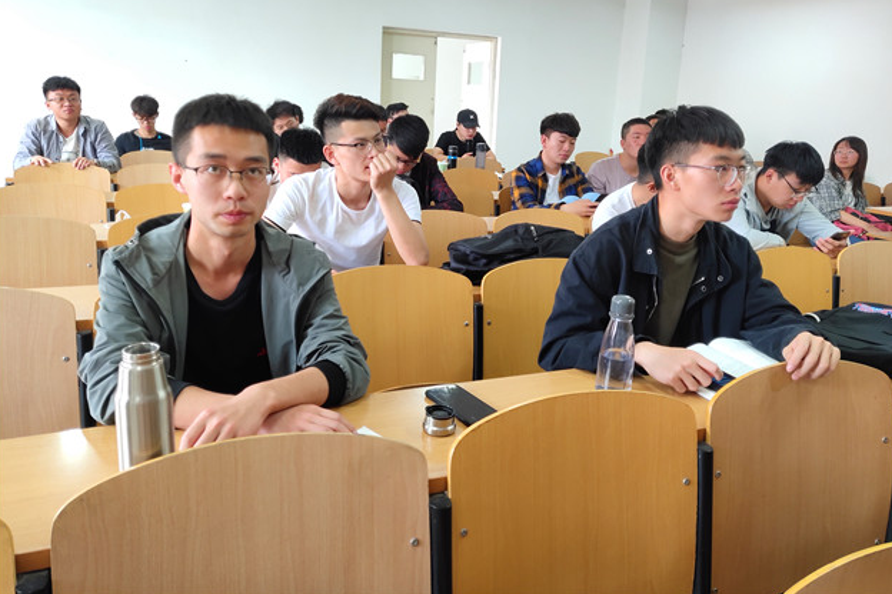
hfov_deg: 58.7
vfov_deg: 41.0
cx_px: 452
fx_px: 793
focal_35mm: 32
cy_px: 254
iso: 256
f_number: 1.8
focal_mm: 4.35
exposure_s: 1/50
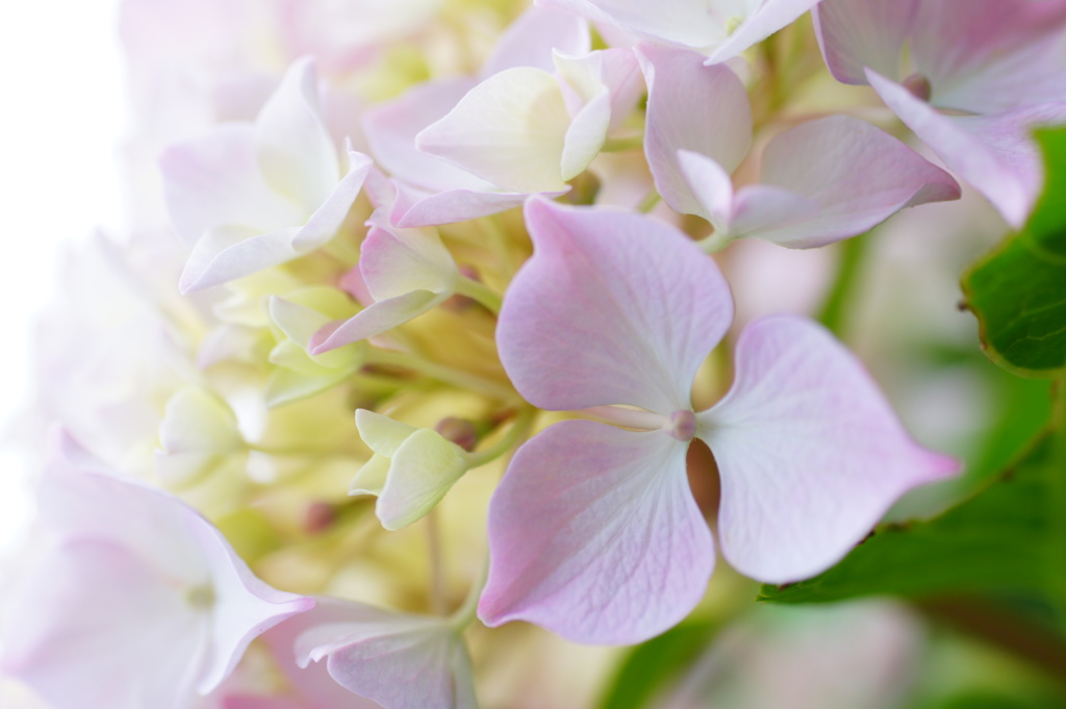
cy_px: 354
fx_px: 3107
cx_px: 533
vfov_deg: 13.0
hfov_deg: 19.5
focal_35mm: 105
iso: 100
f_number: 3.2
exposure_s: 1/320
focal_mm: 70
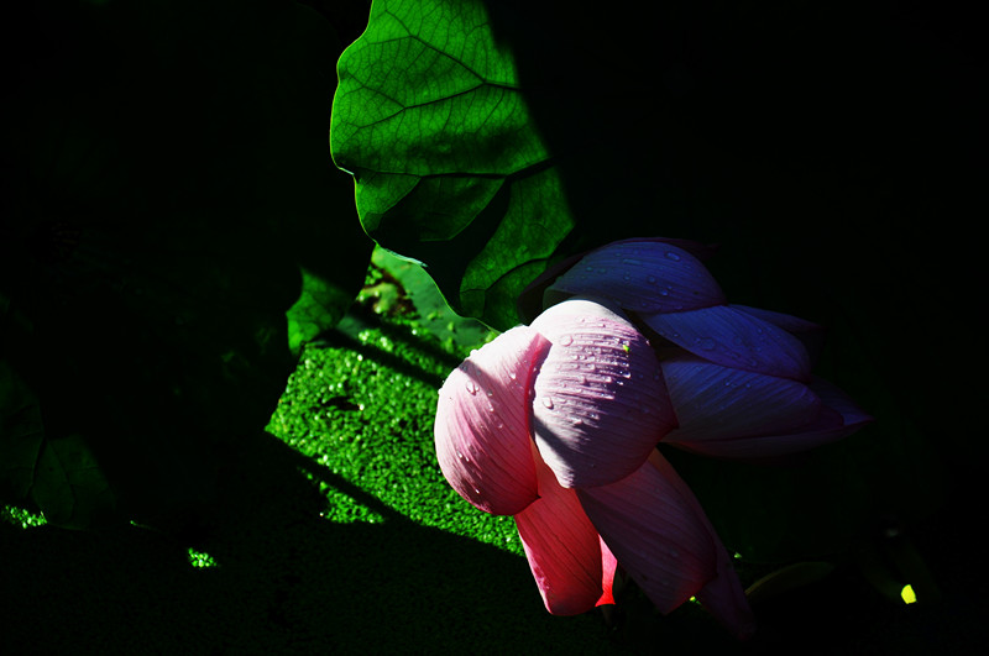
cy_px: 328
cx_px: 494
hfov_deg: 13.1
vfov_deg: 8.7
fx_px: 4321
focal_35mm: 158
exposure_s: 1/320
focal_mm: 105
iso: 200
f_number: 5.6
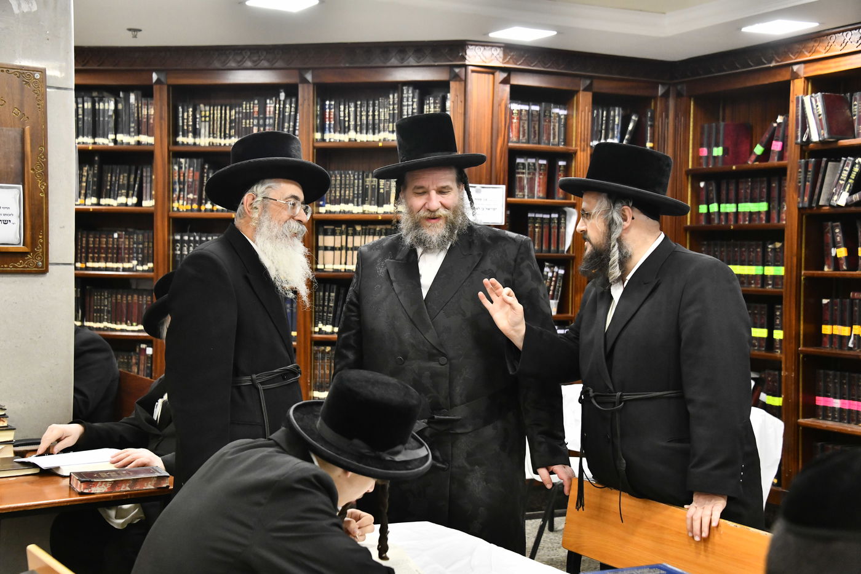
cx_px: 430
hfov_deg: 36.3
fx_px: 1315
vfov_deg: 24.6
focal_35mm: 55
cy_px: 287
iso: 2500
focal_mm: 55
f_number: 5.6
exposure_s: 1/160
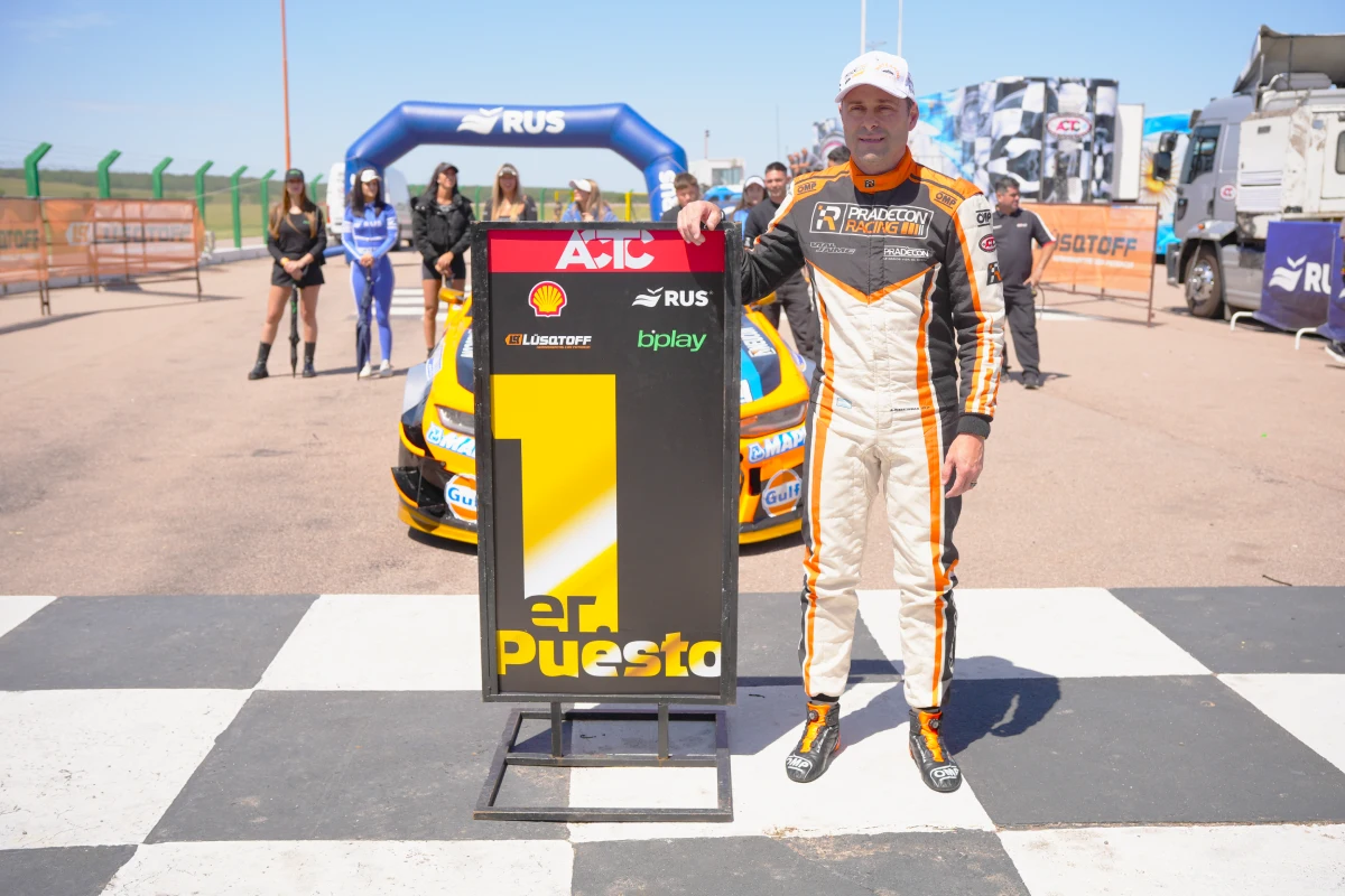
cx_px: 672
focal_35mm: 36
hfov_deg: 53.3
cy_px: 448
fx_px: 1341
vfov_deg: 37.0
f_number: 4.5
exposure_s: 1/1250
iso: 100
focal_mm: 35.9
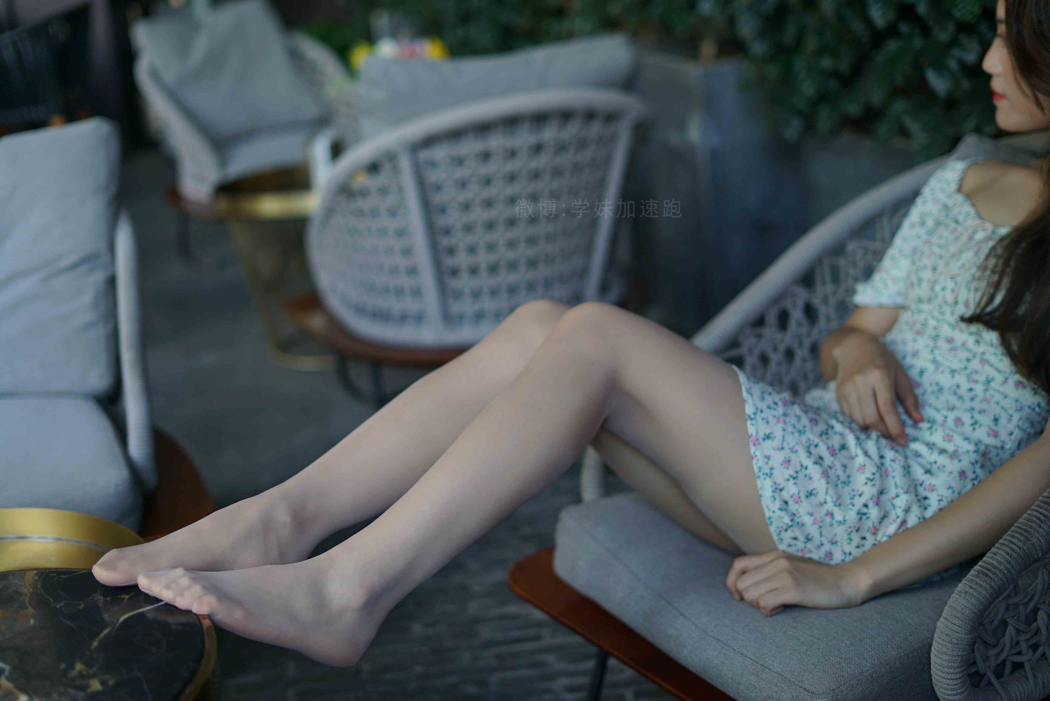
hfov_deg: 39.6
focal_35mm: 50
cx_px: 525
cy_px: 350
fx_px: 1459
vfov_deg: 27.0
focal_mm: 50
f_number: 2
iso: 200
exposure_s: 1/160
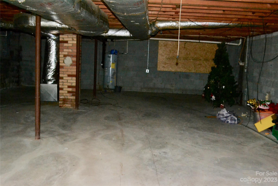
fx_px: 301
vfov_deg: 34.2
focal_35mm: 39
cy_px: 93
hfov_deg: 49.6
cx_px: 139
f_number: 4.2
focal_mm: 26
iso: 3200
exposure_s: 1/60
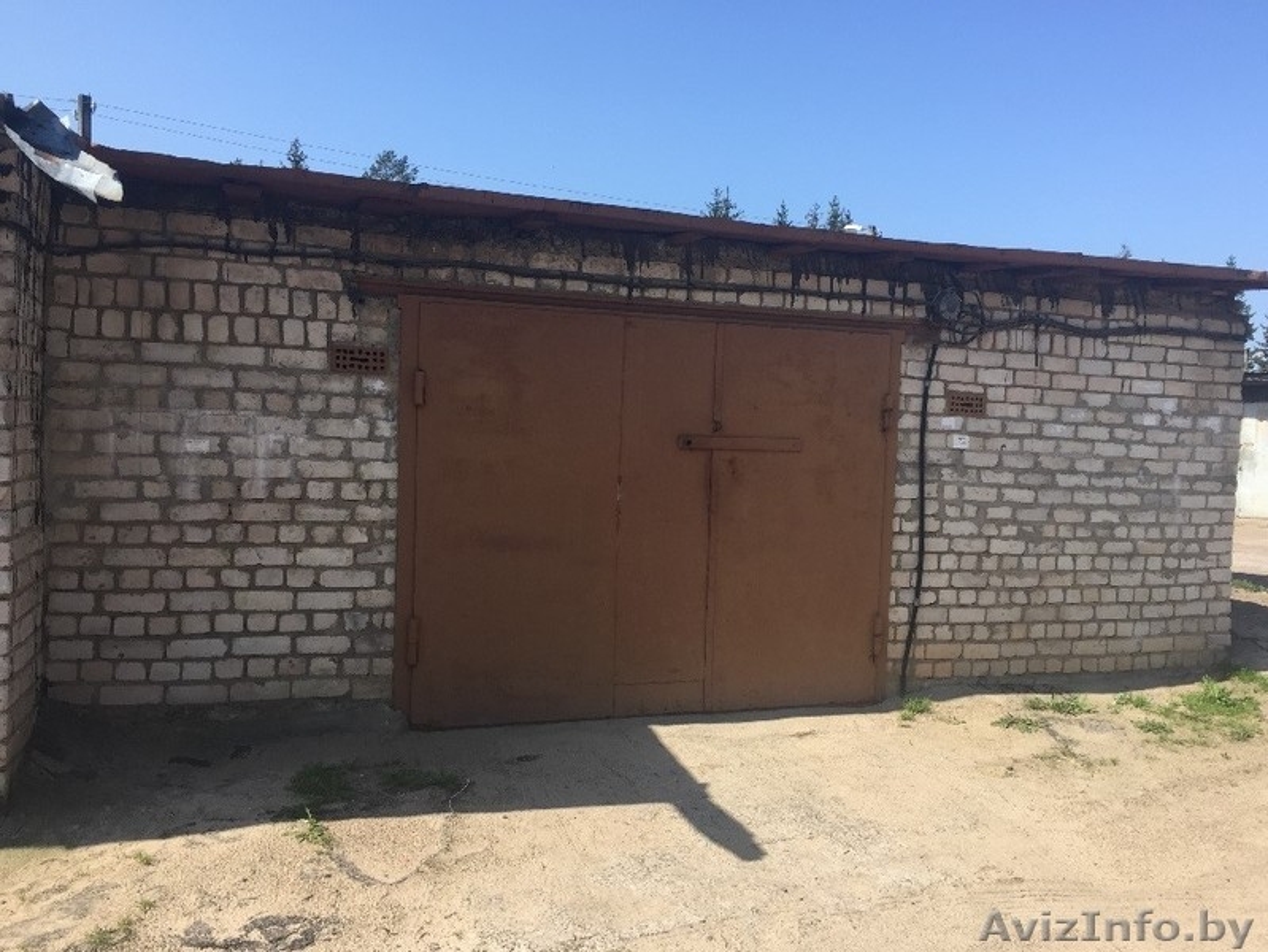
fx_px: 1063
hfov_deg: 61.6
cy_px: 476
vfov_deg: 48.3
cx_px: 634
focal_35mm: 29
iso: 32
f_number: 2.2
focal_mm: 4.15
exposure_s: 1/920
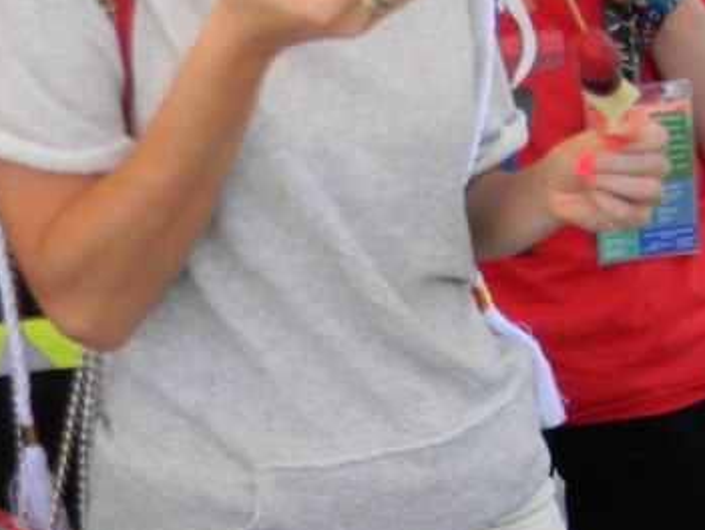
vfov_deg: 14.4
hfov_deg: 17.1
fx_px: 2079
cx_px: 1111
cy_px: 464
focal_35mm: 102
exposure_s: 1/142
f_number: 3.5
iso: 80
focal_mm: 5
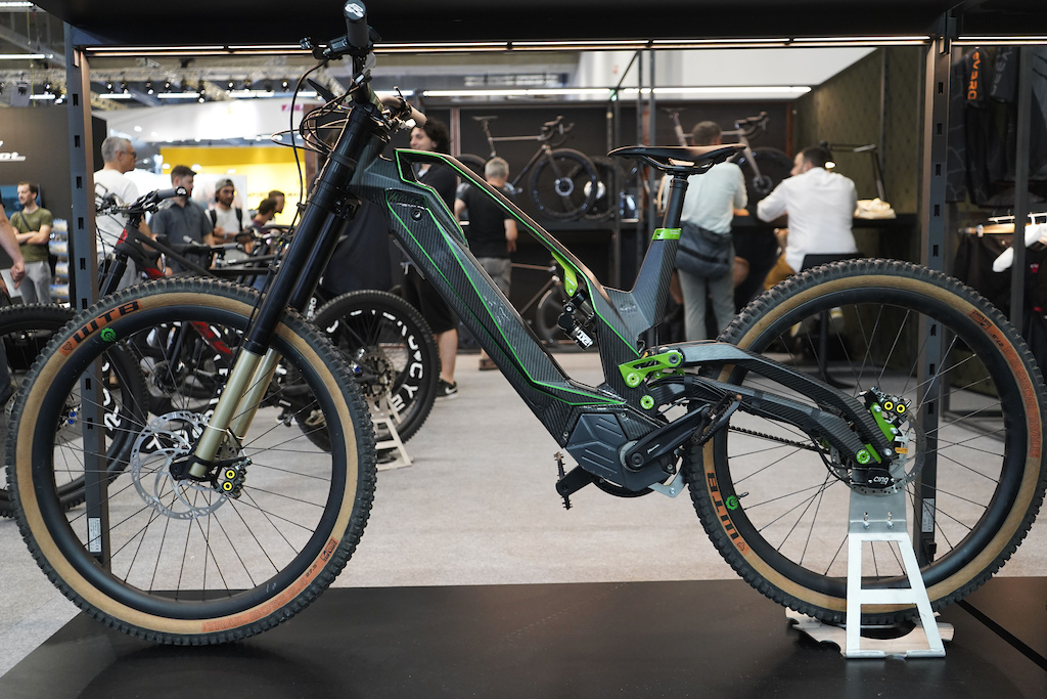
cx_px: 524
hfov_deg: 61.9
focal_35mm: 30
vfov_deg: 43.6
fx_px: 873
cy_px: 350
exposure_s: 1/160
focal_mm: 30
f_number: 3.5
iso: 2500
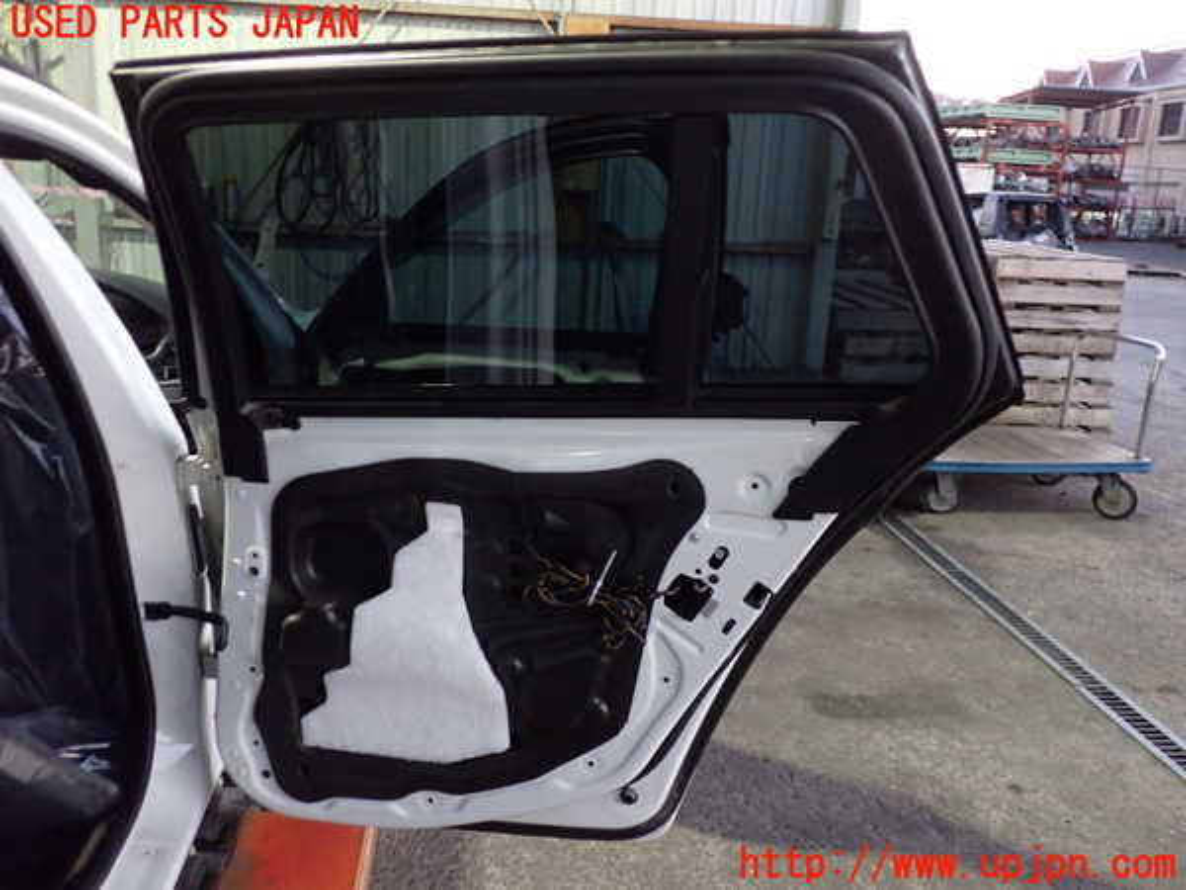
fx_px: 1028
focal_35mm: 30
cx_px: 593
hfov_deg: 60.0
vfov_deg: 46.8
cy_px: 445
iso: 800
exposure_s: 1/30
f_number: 2.3
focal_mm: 5.4
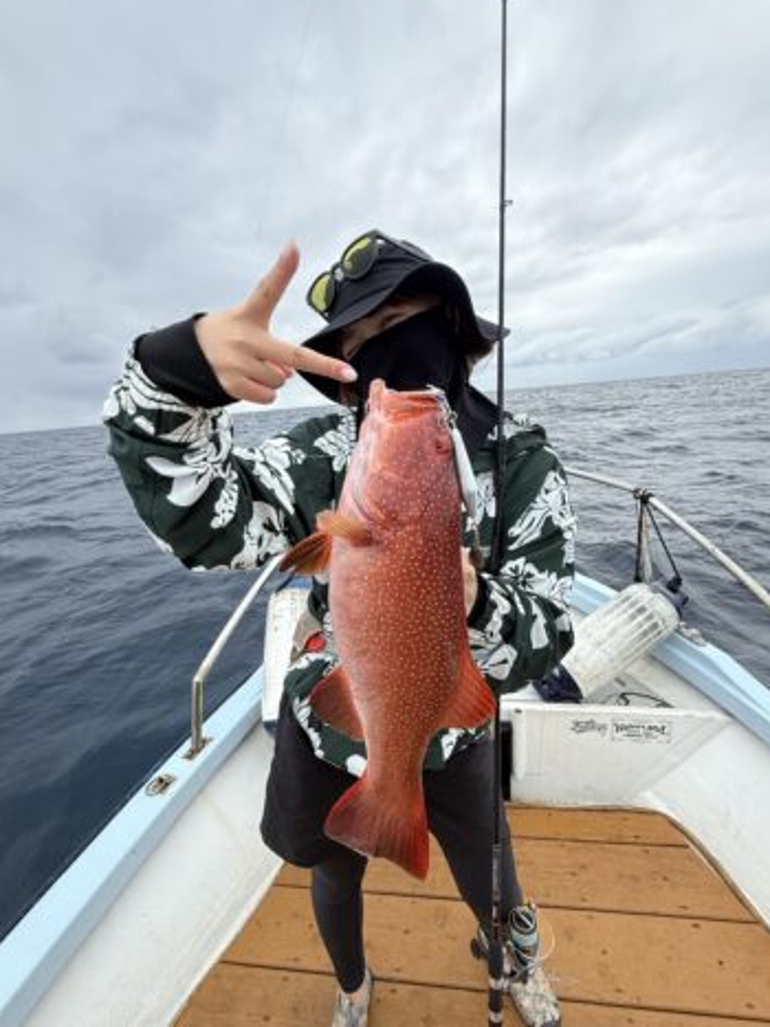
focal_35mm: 15
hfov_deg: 81.7
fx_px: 445
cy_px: 521
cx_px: 393
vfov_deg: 98.2
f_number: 2.2
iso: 50
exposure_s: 1/613
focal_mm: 2.22
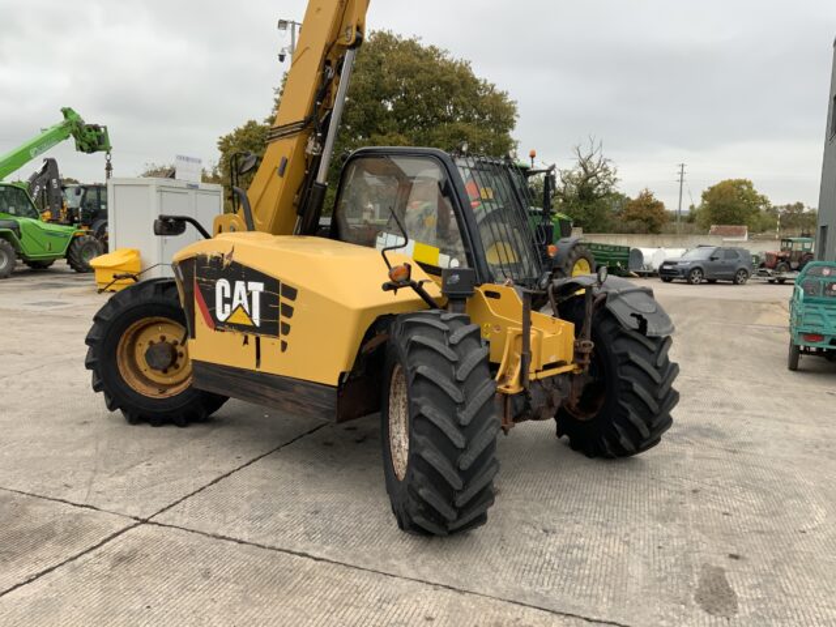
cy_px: 314
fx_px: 700
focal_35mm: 29
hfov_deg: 61.7
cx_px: 418
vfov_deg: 48.2
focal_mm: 3
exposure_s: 1/200
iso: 16
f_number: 1.8
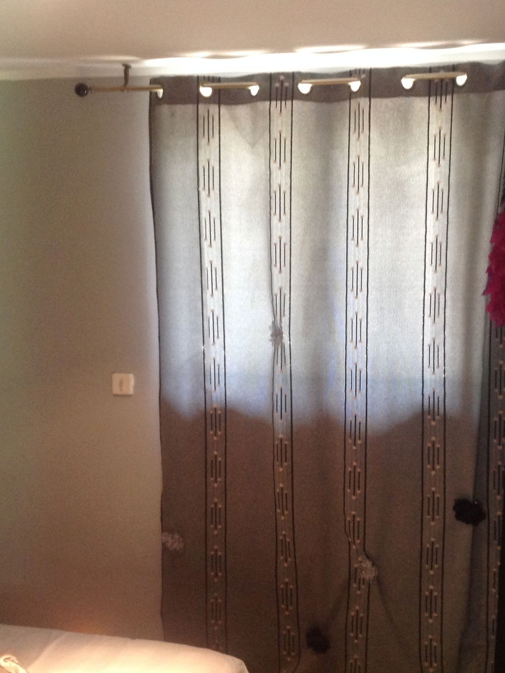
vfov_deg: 40.4
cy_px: 336
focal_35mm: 47
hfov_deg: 30.8
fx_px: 915
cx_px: 285
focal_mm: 4.28
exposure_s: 1/15
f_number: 2.4
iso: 200
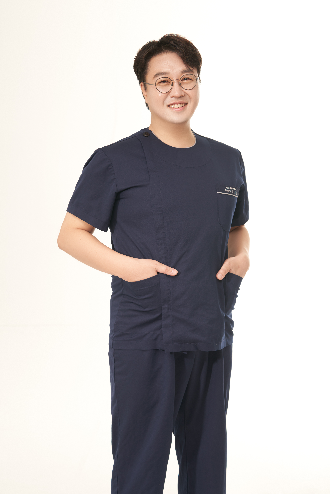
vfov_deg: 28.8
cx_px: 165
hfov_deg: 19.5
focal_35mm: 70
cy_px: 247
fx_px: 962
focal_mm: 70
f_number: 5.6
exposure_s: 1/125
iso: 200
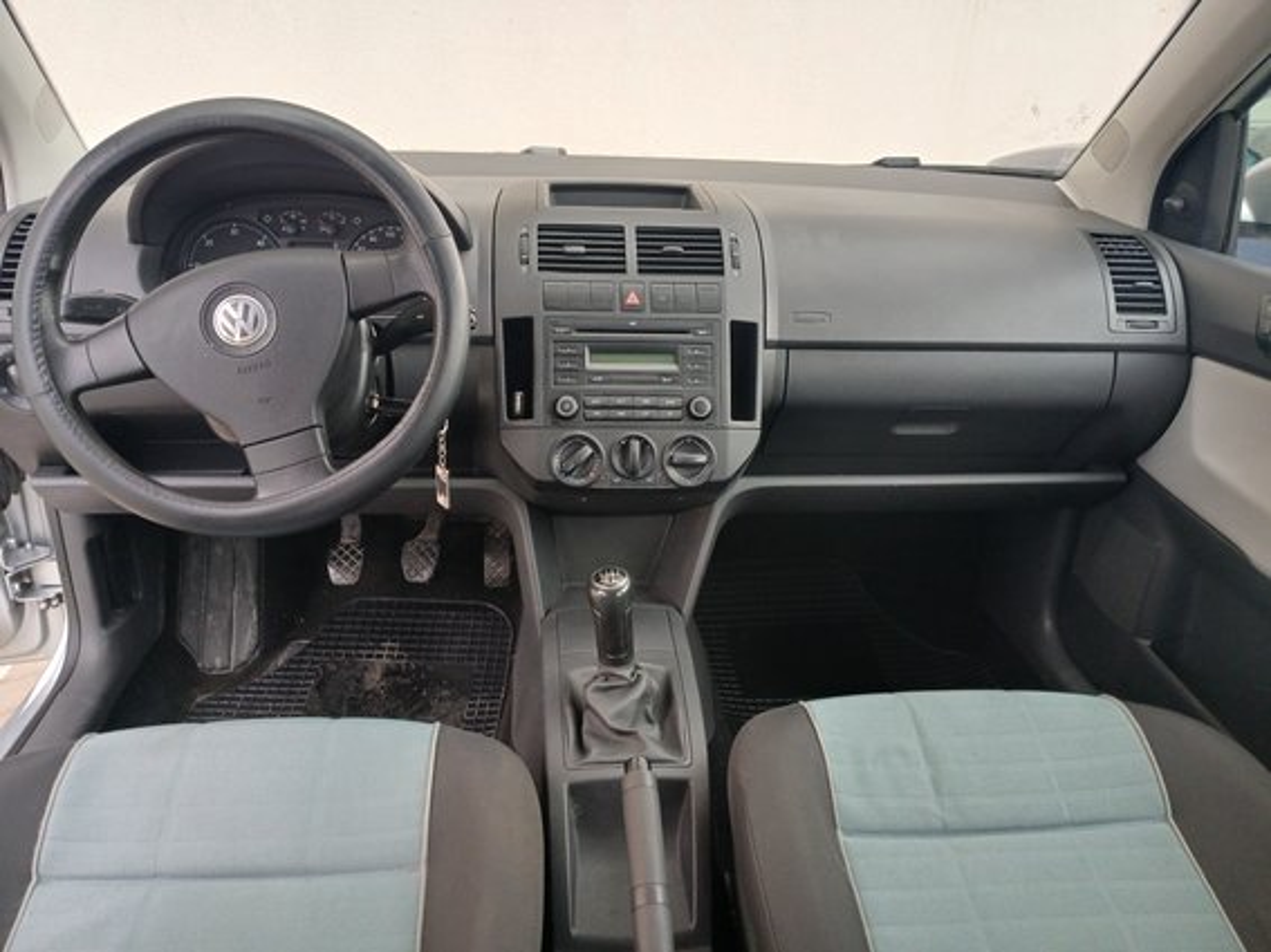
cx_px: 636
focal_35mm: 26
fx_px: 954
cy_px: 476
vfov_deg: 53.0
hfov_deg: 67.3
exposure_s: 1/50
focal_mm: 3.98
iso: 250
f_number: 1.8
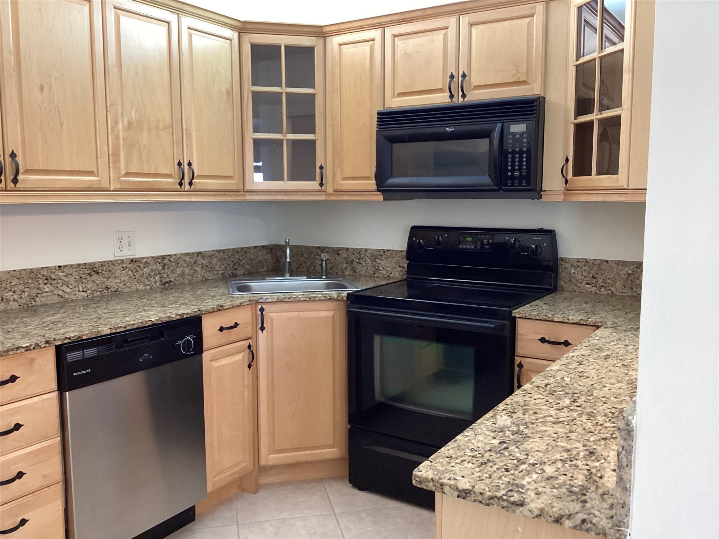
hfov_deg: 58.4
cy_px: 270
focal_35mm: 31
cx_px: 360
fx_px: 644
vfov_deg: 45.4
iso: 200
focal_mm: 3.3
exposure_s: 1/60
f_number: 2.4
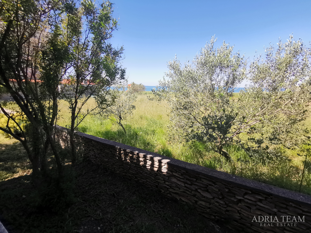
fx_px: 144
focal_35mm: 16
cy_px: 116
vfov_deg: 78.1
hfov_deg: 94.5
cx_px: 156
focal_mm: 2.35
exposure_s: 1/791
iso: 50
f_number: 2.2
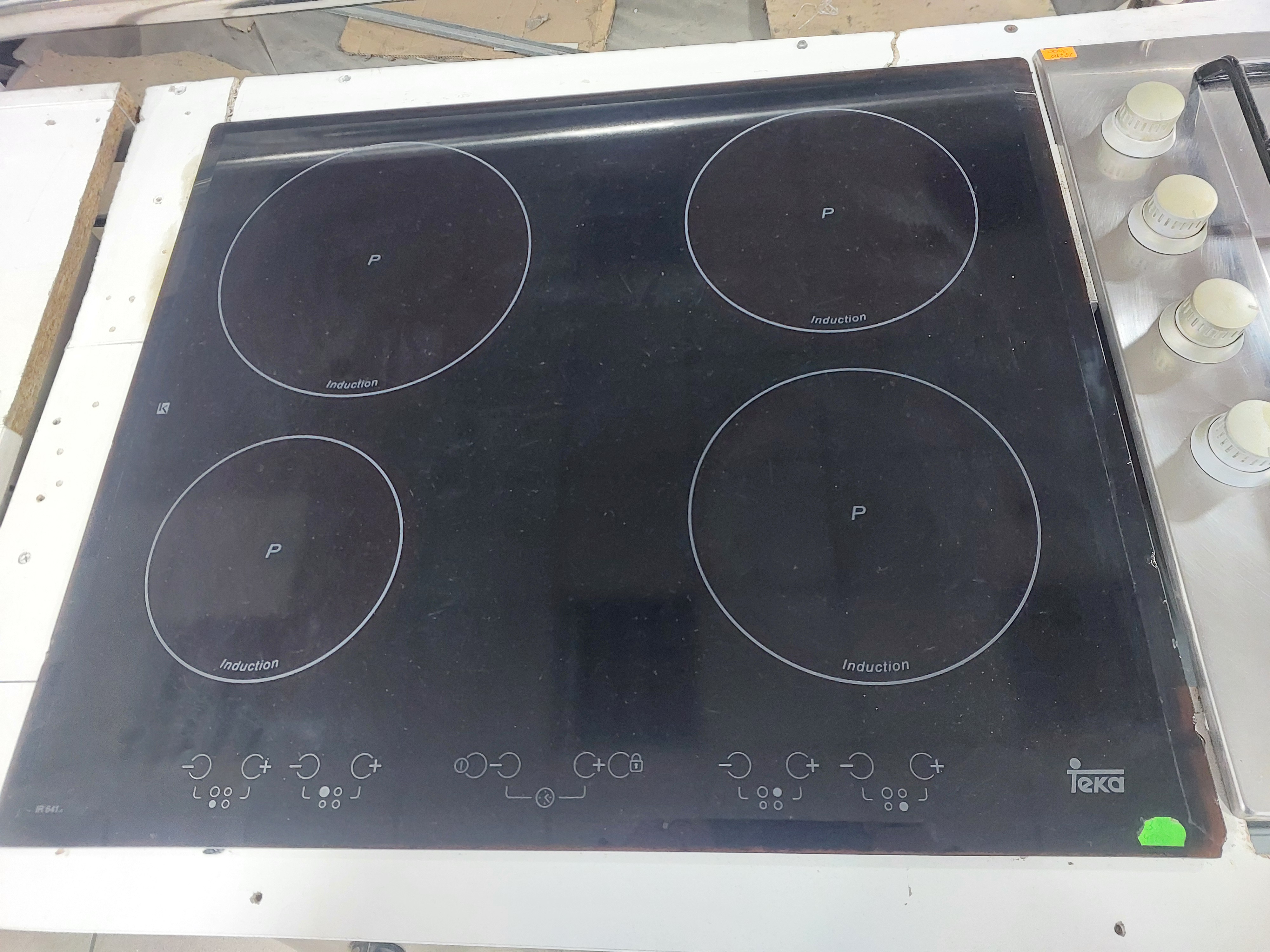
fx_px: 844
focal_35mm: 23
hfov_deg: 73.9
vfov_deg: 58.9
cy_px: 476
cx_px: 635
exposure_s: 1/25
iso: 1250
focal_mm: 5.06
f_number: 1.8
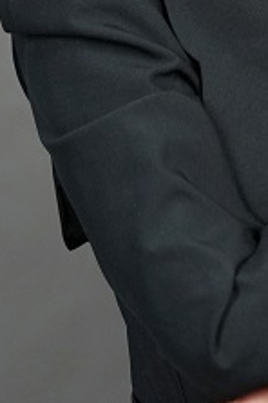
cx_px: 295
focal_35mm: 167
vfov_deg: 12.0
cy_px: -101
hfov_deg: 8.2
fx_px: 1867
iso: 2500
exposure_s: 1/160
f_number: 4
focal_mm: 49.5
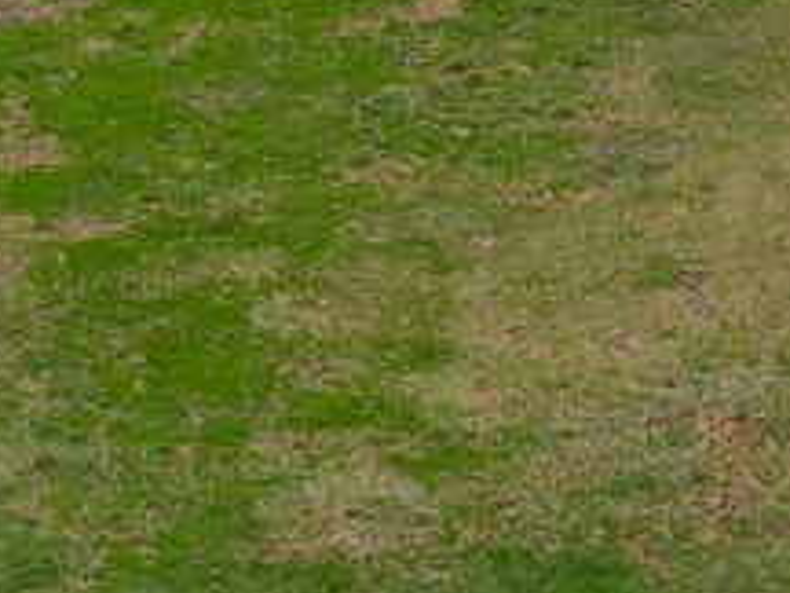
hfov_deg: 12.1
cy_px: -154
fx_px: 3651
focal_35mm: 160
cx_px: 966
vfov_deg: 9.1
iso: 100
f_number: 2.8
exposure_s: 1/500
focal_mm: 4.5
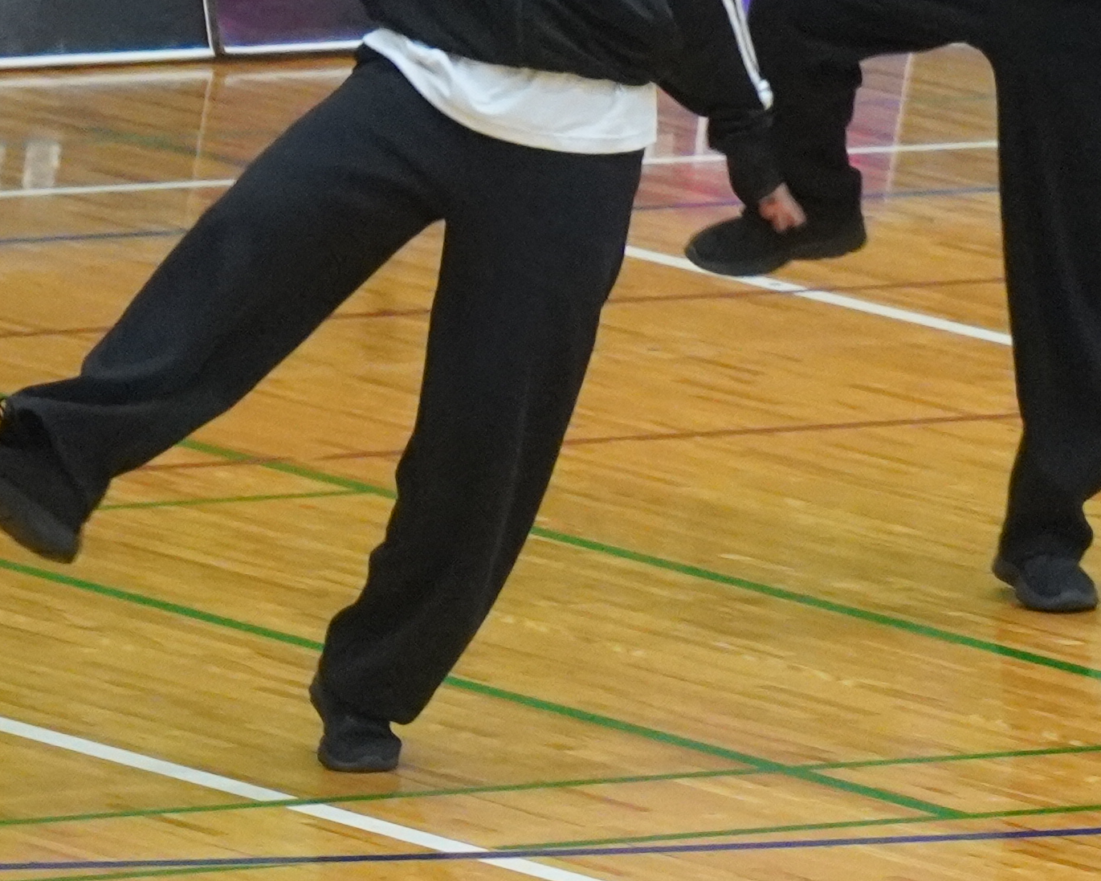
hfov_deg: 2.4
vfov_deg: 1.9
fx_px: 26103
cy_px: -219
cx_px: 1910
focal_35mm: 801
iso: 4000
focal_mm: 130
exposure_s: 1/200
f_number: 5.6
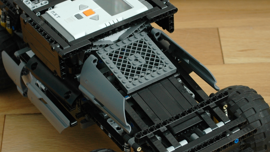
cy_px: 71
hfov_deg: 17.6
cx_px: 123
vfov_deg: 9.9
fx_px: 873
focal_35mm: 122
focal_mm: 42
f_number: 5.3
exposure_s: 1/50
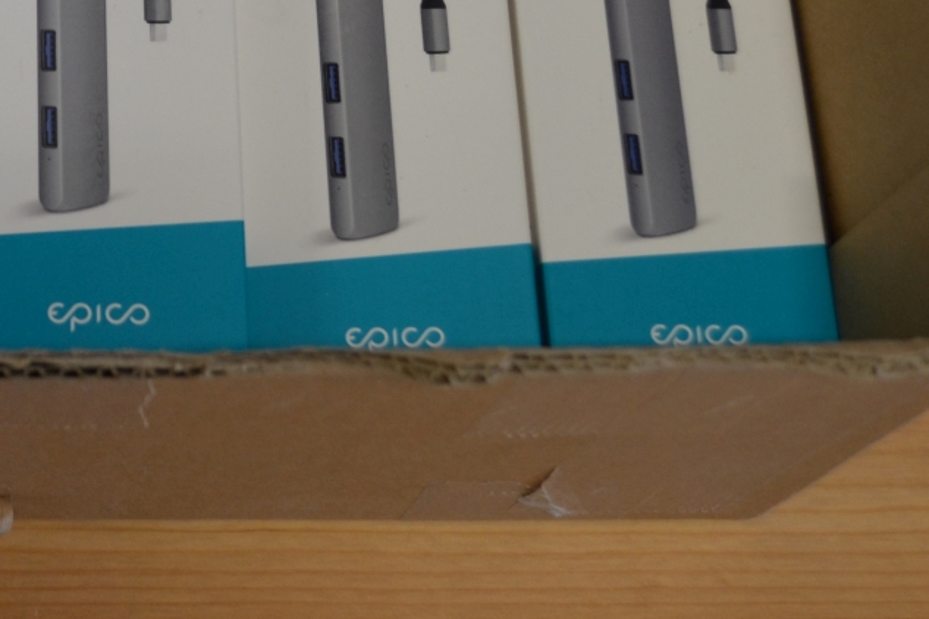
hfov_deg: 21.3
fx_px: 2348
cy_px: -76
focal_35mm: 91
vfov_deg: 14.6
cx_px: -85
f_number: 4
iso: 400
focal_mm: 24
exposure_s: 1/40
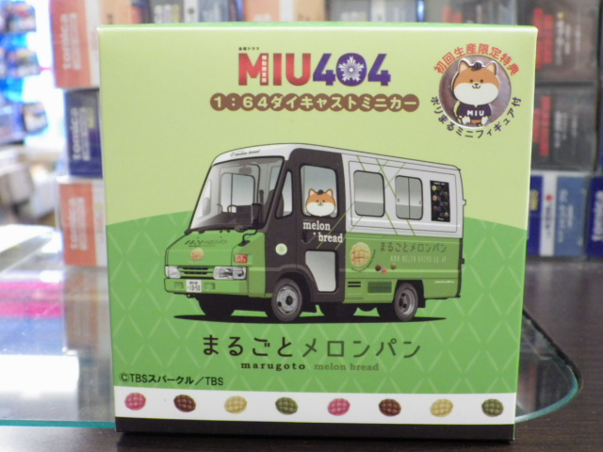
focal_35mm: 50
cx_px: 302
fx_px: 871
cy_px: 226
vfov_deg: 29.1
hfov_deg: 38.2
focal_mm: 9
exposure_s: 1/30
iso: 800
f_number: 3.8
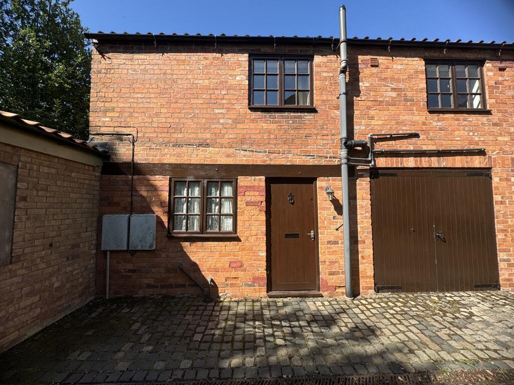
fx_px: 208
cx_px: 257
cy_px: 192
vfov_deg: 85.7
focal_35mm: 14
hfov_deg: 102.1
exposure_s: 1/849
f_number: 2.2
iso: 50
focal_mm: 2.22
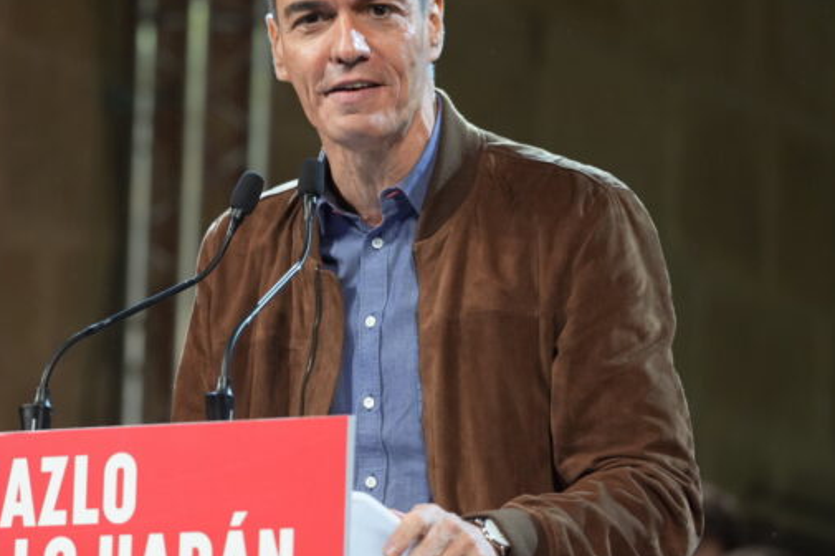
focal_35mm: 271
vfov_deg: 5.1
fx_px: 6281
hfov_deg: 7.6
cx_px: 223
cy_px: 218
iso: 1250
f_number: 4
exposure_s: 1/160
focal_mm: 178
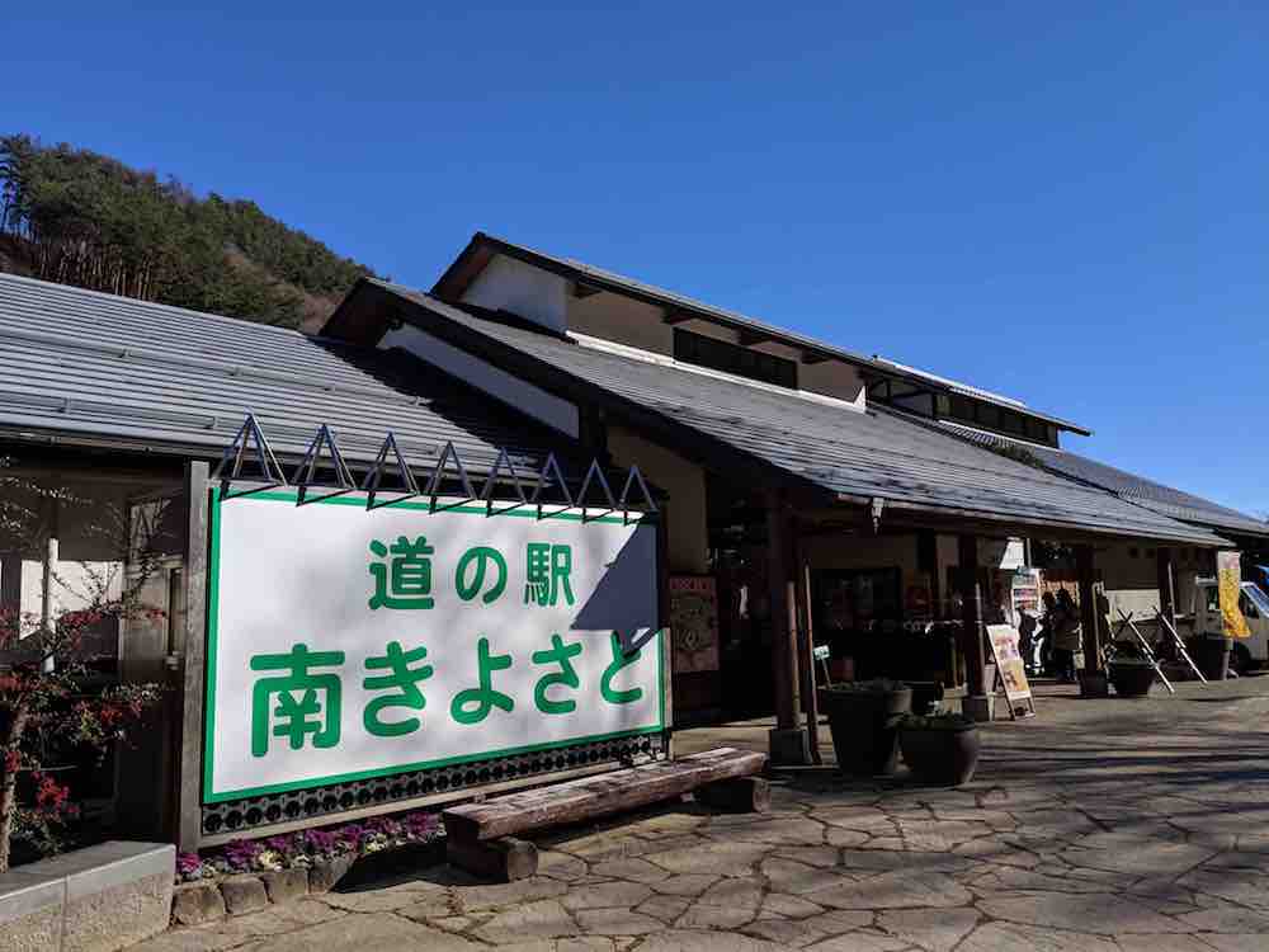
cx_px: 634
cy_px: 476
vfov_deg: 51.4
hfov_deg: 65.3
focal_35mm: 27
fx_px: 990
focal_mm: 4.44
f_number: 1.8
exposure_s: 1/3906
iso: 57
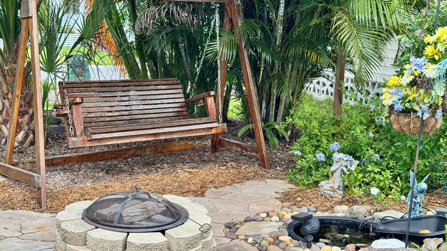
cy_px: 129
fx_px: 628
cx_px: 226
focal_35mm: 53
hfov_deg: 39.2
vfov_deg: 22.6
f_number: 1.78
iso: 64
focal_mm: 6.76
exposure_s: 1/495
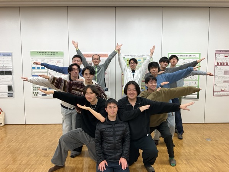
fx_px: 192
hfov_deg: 61.7
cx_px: 114
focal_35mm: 29
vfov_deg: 48.2
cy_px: 86
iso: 64
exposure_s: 1/100
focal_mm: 3
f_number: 1.8
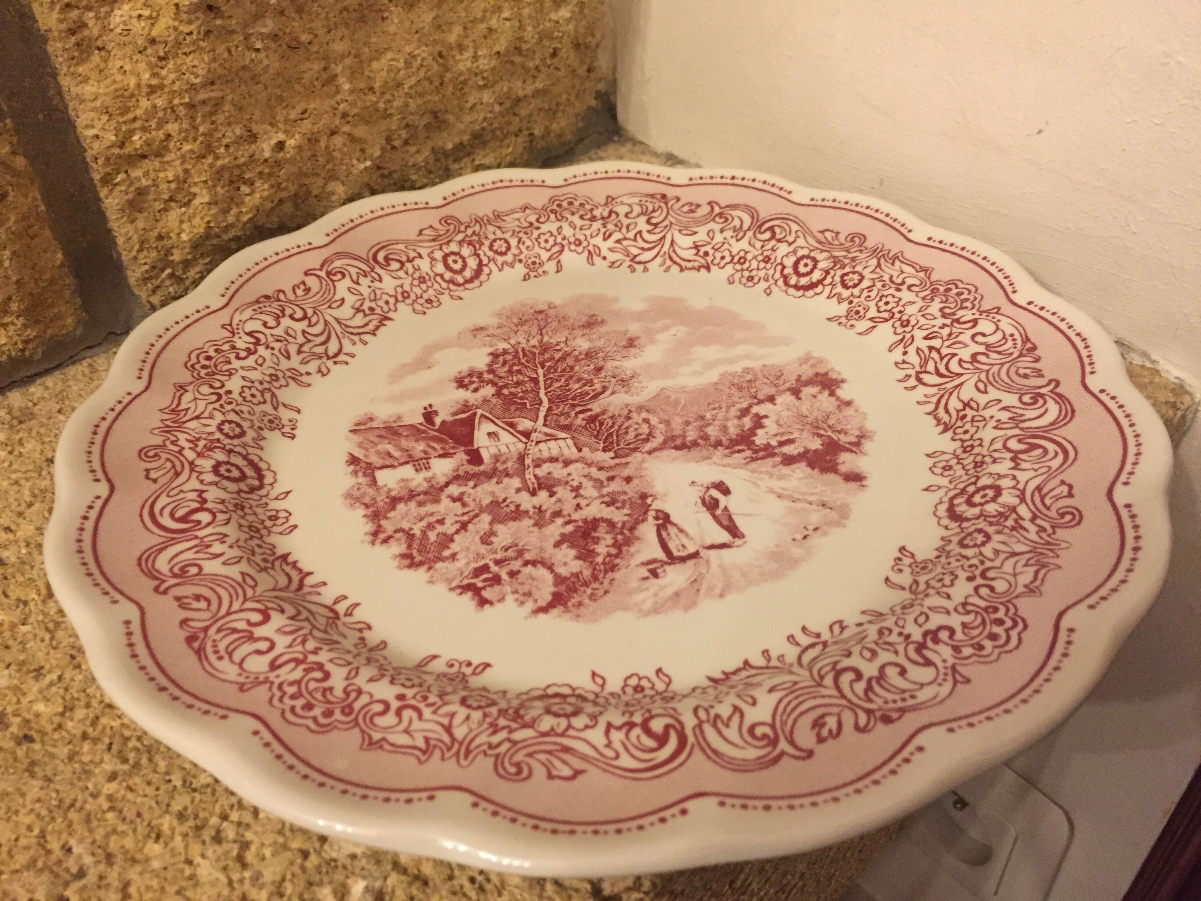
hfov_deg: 61.7
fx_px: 1006
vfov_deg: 48.2
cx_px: 600
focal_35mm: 29
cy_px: 450
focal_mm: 4.15
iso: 250
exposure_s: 1/25
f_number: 2.2
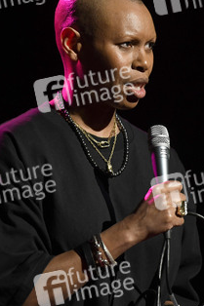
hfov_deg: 5.4
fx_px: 2170
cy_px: 138
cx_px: 112
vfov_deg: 8.1
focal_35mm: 255
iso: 2500
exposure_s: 1/160
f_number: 3.5
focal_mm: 200
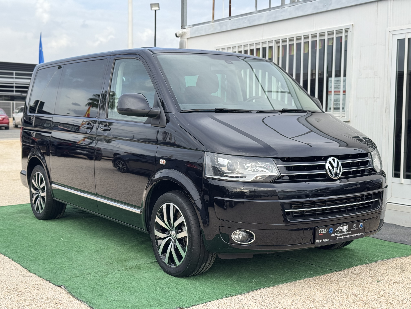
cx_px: 206
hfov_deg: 39.7
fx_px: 570
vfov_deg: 30.3
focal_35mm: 48
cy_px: 154
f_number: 1.78
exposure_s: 1/535
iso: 64
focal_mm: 6.76
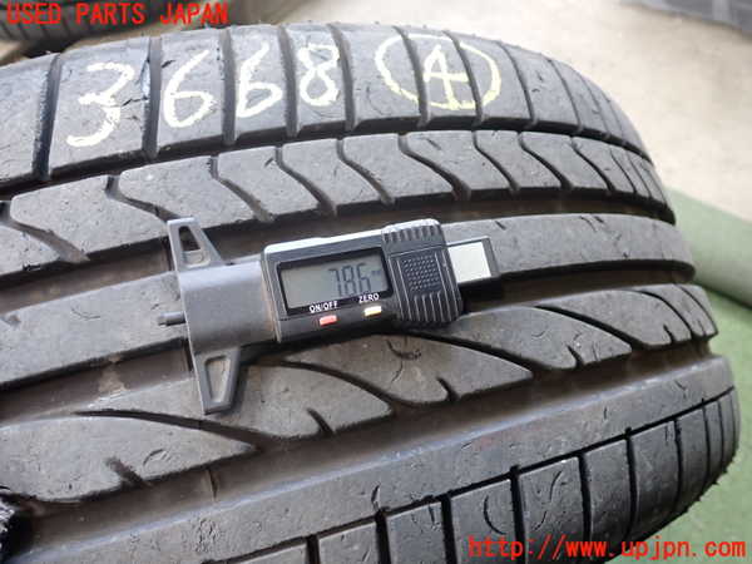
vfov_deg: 46.8
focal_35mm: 30
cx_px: 376
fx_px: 652
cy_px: 282
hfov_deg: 60.0
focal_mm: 5.4
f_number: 2.3
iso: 250
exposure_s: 1/40
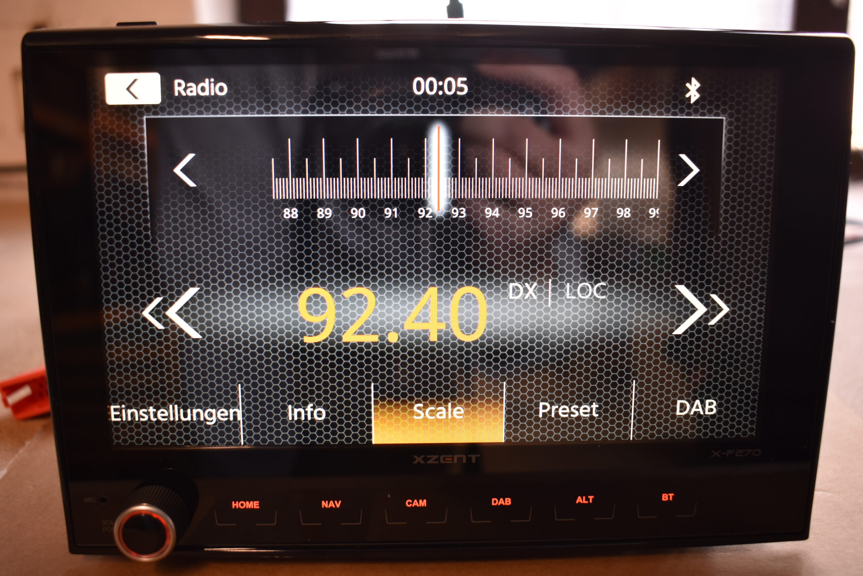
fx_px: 791
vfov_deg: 40.0
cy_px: 288
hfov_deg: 57.2
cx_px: 432
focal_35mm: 33
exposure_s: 1/40
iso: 360
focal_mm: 22
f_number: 3.8
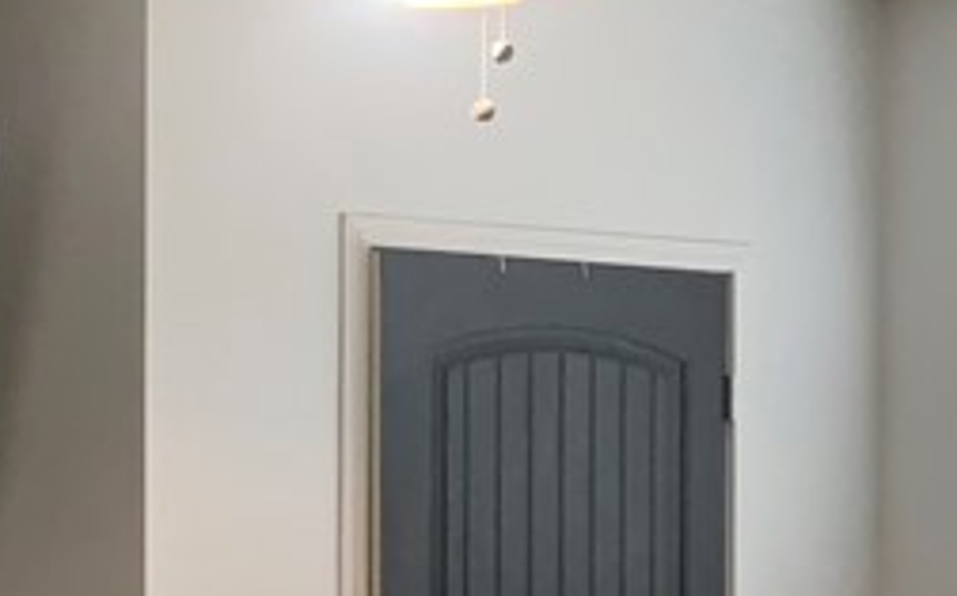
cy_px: 626
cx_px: 171
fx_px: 2919
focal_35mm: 112
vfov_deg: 11.5
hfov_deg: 18.4
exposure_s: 1/30
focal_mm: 4.25
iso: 320
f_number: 1.8
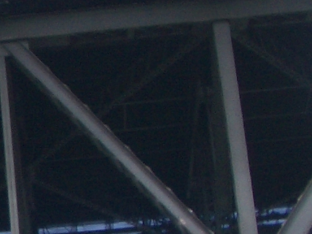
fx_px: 1514
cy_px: 164
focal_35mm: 168
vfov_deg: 8.8
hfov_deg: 10.5
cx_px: -362
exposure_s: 1/320
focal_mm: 5.8
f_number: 4.3
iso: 50
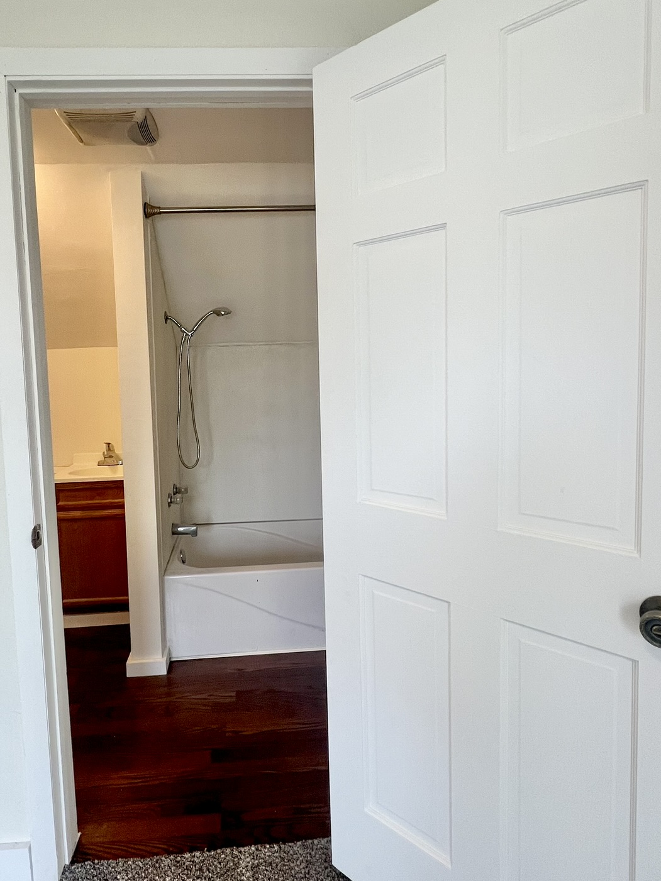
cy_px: 400
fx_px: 484
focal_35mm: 19
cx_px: 272
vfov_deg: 84.4
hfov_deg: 68.2
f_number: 1.8
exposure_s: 1/120
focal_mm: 1.57
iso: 100
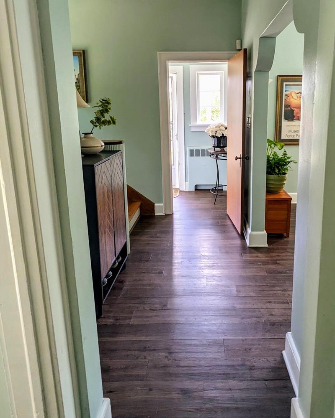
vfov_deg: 69.6
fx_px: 297
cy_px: 168
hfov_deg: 58.2
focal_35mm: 24
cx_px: 206
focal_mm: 2.22
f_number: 2.2
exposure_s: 1/40
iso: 34
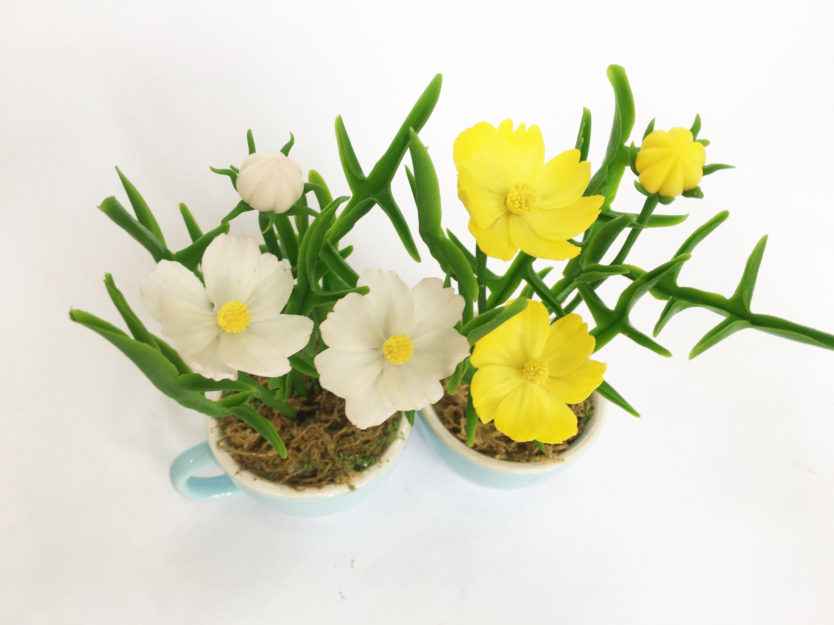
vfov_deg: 48.2
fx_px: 699
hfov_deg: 61.7
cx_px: 417
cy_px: 312
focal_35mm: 29
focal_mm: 4.15
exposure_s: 1/50
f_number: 2.2
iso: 32
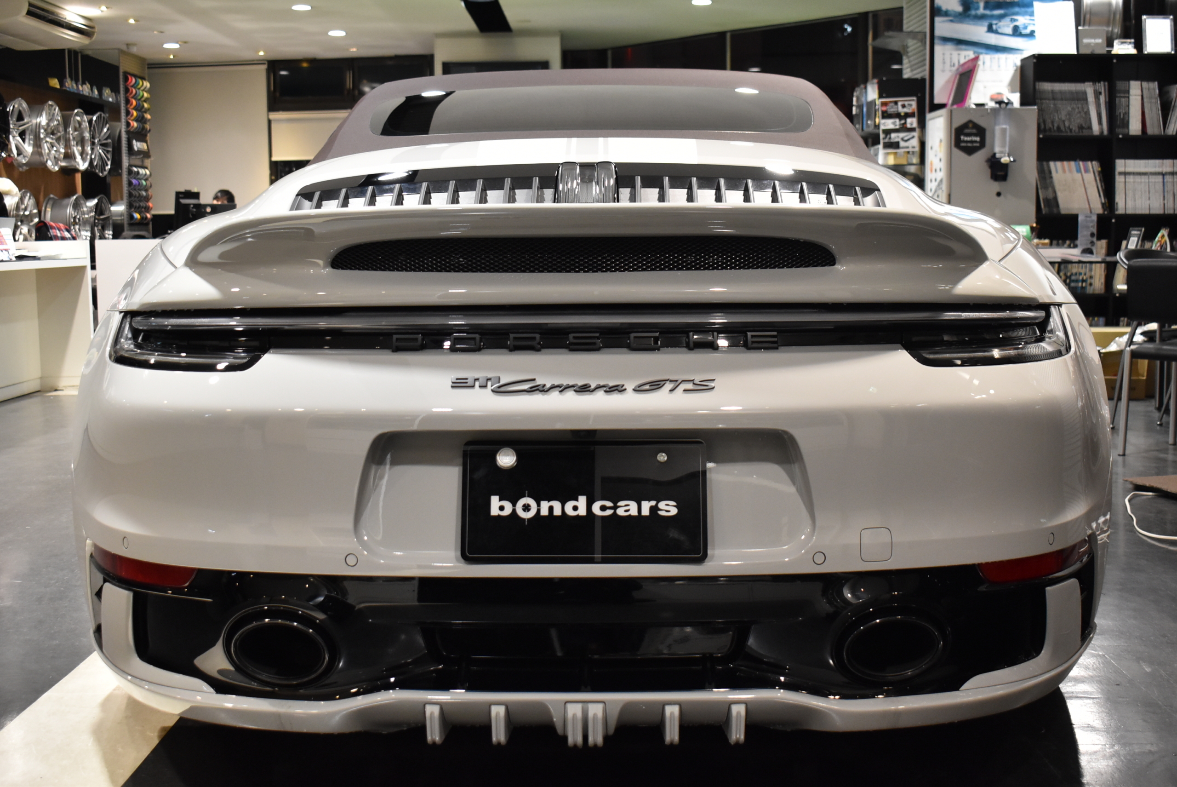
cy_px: 394
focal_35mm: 45
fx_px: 1472
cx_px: 588
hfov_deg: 43.6
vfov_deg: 29.9
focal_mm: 30
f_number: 5
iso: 1600
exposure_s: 1/50
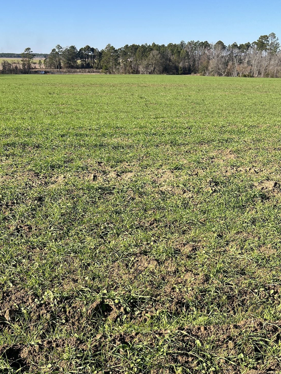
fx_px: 444
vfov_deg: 45.1
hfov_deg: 35.1
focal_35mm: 41
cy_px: 248
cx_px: 130
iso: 50
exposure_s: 1/2404
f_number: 1.5
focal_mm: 5.7
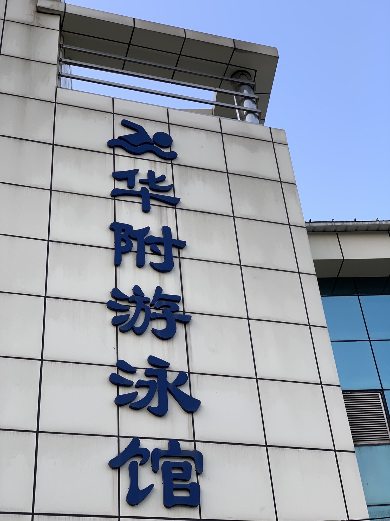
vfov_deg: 36.8
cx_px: 195
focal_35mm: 52
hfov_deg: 28.0
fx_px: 781
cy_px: 260
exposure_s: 1/164
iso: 16
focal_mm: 6
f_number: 2.4
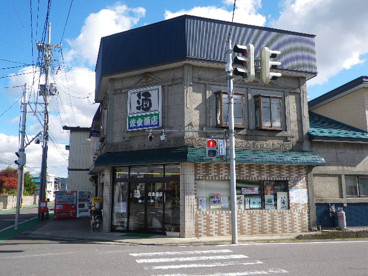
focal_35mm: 33
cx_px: 184
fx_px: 351
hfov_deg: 55.4
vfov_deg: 42.9
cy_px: 138
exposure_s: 1/640
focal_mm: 5.8
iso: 64
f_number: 2.8
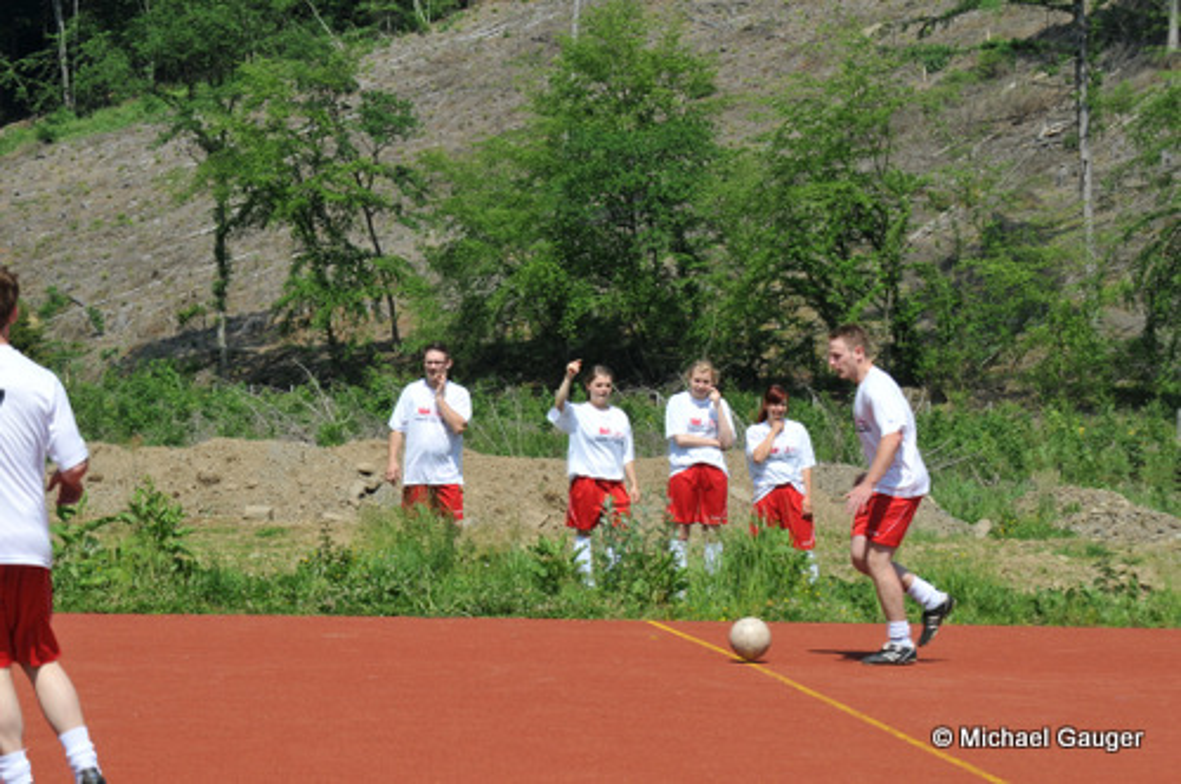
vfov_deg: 9.9
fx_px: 4521
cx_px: 590
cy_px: 392
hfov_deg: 14.9
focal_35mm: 138
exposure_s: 1/640
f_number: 8
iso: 200
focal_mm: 92
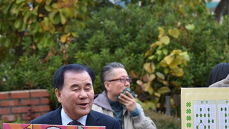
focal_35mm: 178
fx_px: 1081
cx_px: 154
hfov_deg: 12.1
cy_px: 100
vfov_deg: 6.8
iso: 1000
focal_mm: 82
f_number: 4
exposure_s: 1/320
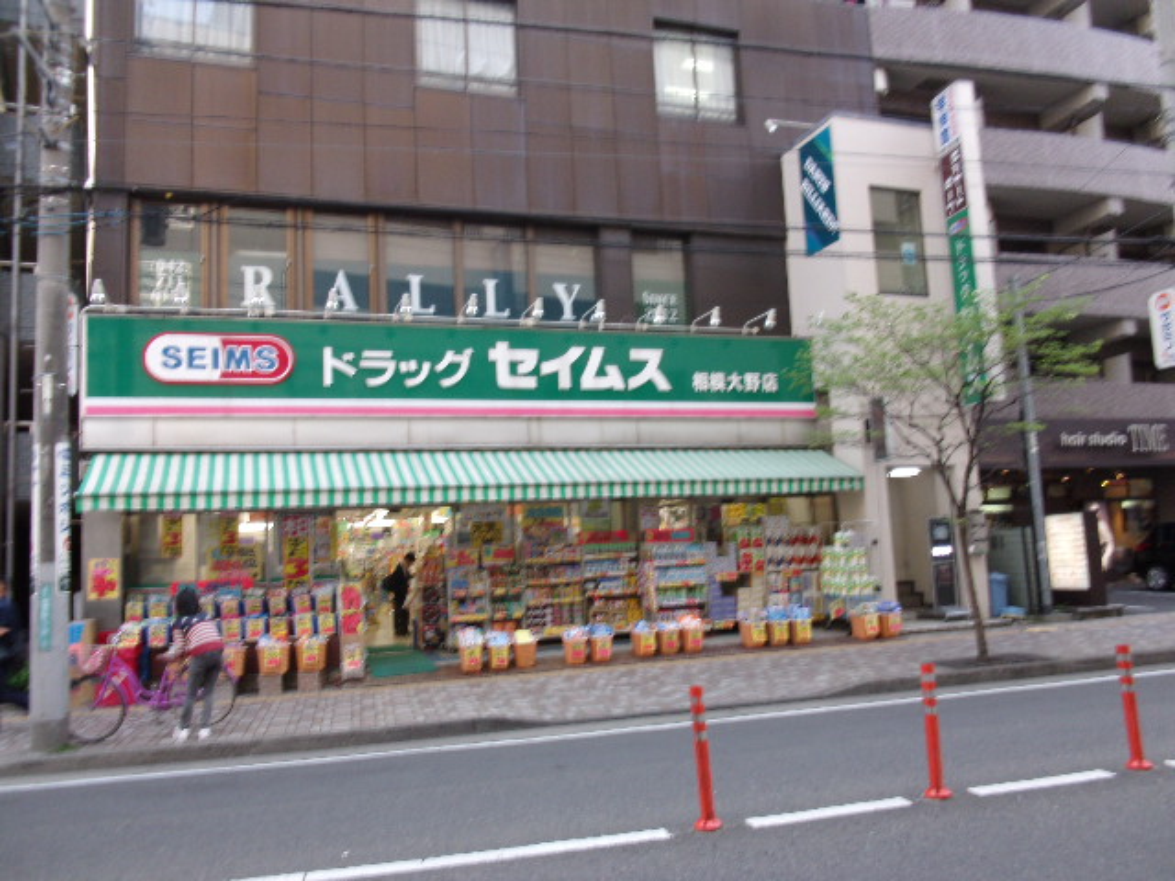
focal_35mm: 28
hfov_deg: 63.4
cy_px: 440
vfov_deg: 49.7
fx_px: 950
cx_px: 588
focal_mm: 5.1
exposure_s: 1/34
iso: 67
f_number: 3.9
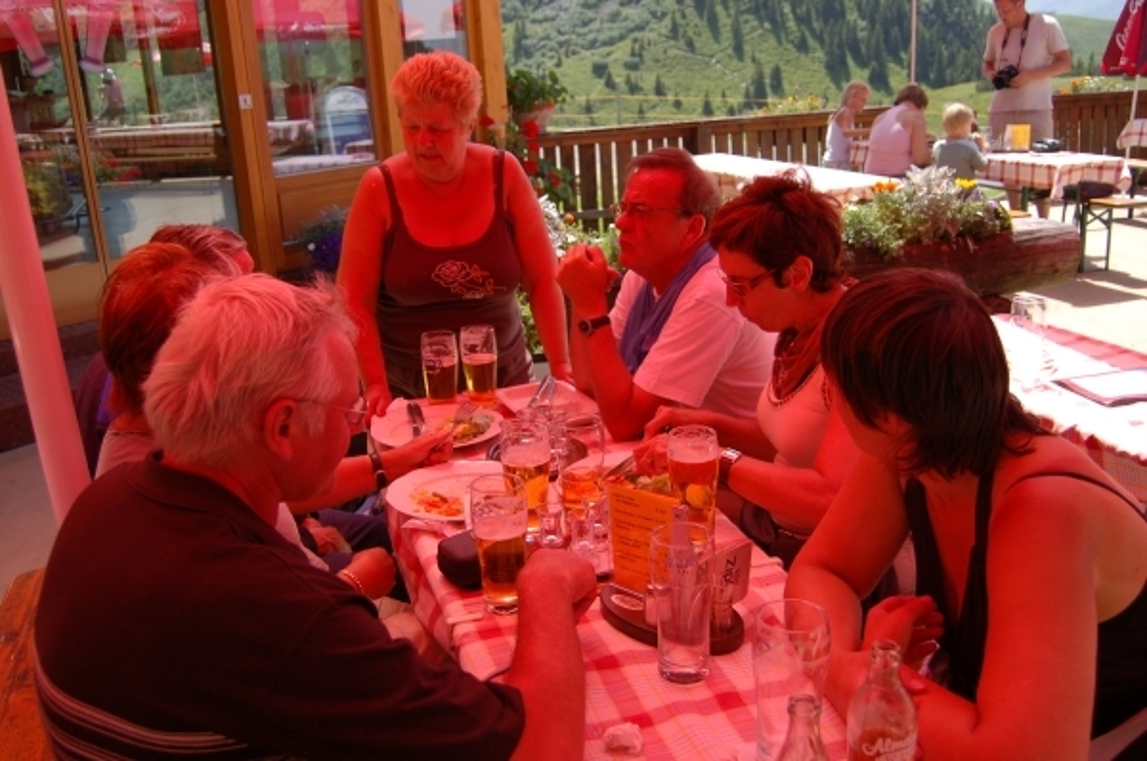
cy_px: 380
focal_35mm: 34
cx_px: 574
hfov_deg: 55.2
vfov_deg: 38.2
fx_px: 1097
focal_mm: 23
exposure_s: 1/800
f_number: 3.8
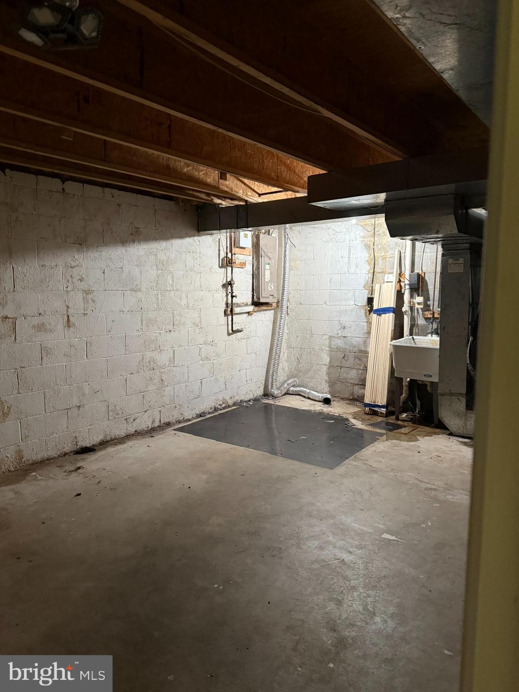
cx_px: 260
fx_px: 480
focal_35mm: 24
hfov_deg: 56.8
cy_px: 346
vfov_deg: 71.6
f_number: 1.78
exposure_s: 1/40
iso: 800
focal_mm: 6.76
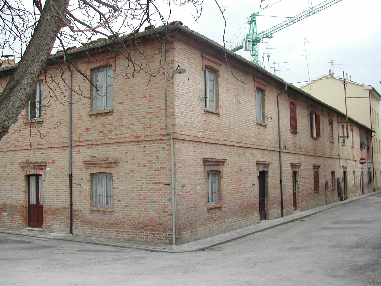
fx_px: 418
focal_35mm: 38
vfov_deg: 37.7
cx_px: 190
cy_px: 143
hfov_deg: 49.0
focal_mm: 8
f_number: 2.8
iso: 100
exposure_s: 1/564
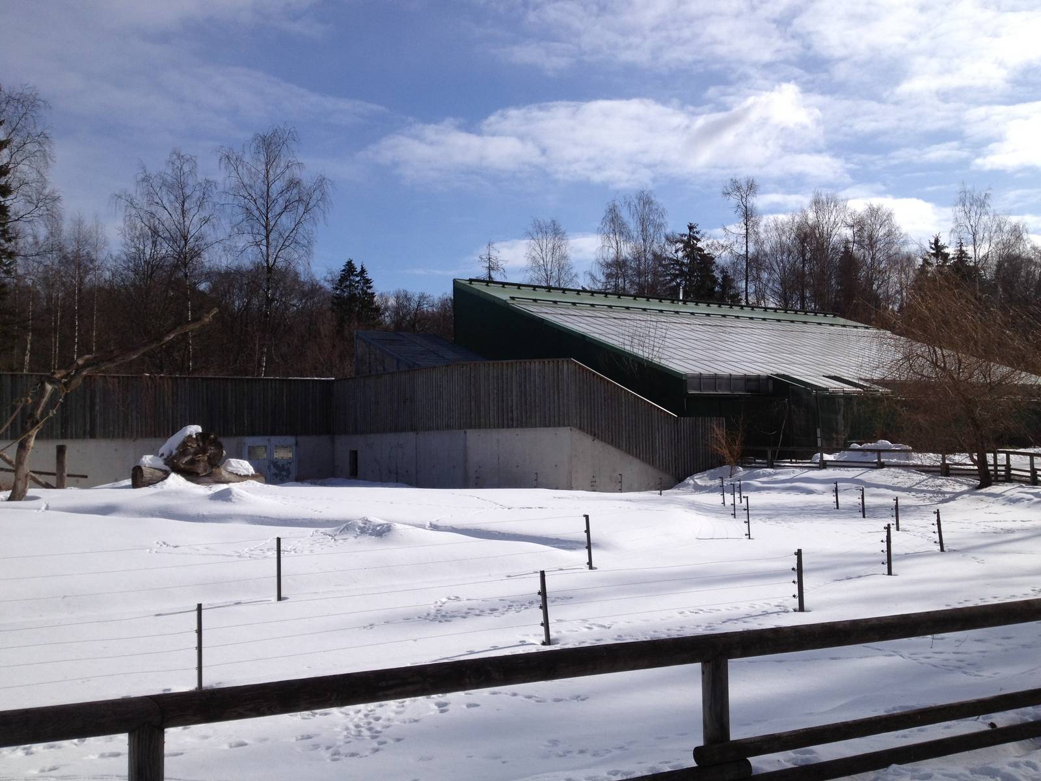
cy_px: 390
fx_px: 1053
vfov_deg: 40.7
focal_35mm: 35
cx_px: 520
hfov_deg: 52.6
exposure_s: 1/3690
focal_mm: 4.28
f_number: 2.4
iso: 50
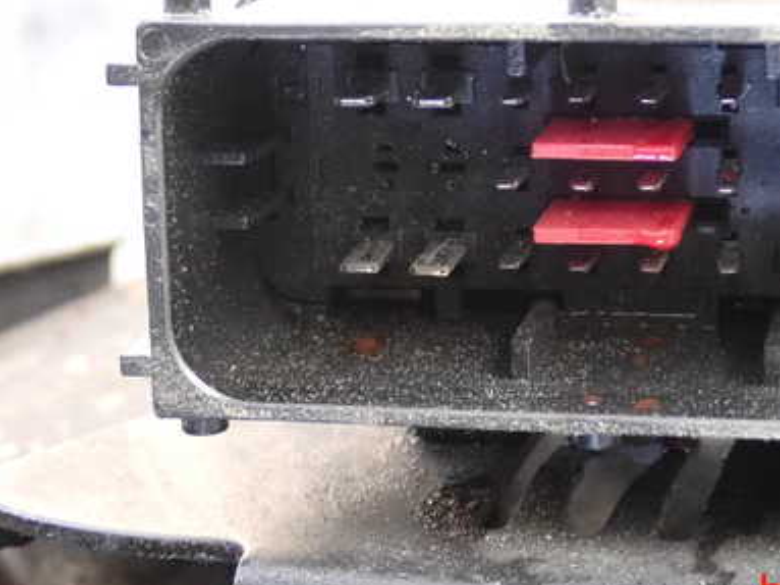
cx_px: 609
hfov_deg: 18.6
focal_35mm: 105
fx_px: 2365
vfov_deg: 14.0
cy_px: 161
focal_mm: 11.88
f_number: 3.8
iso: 1600
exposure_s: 1/125
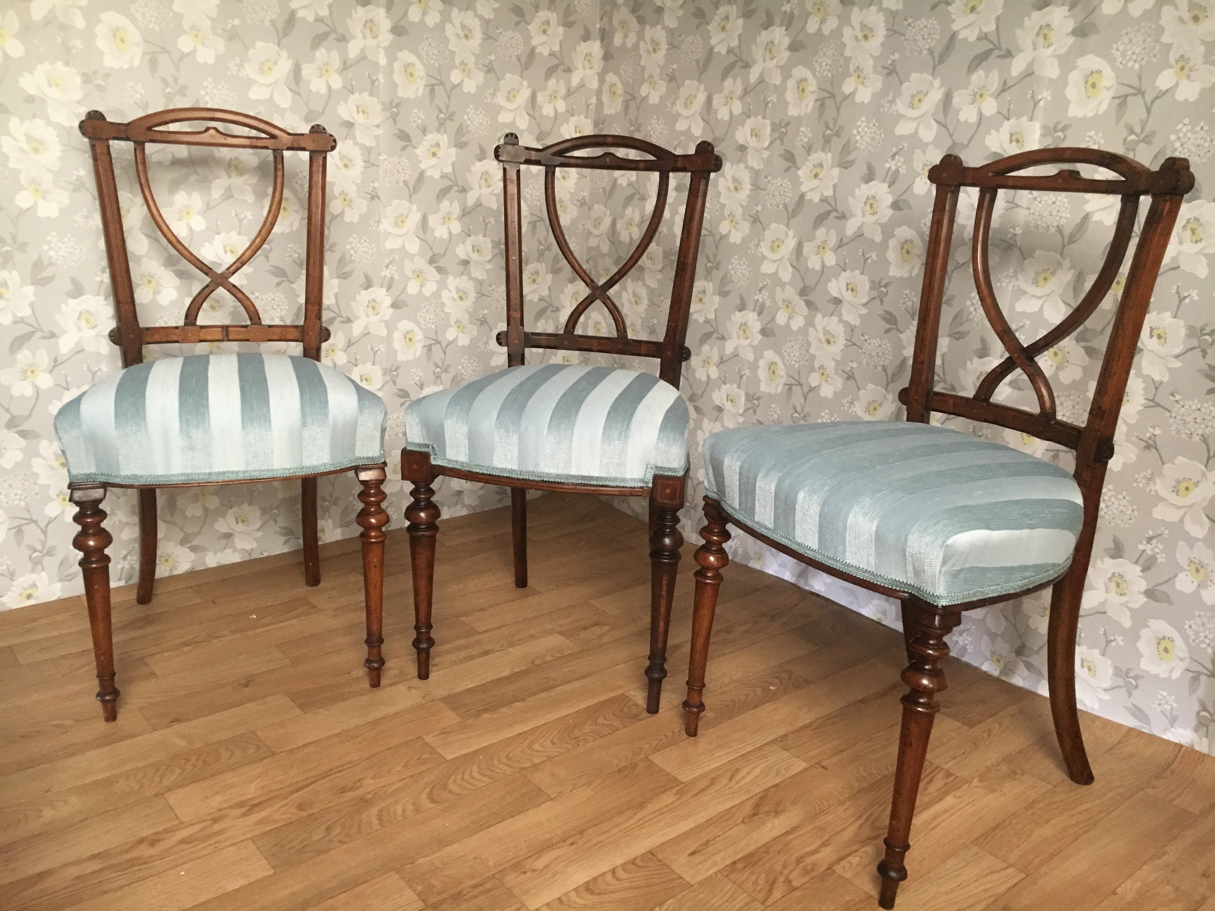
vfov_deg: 48.2
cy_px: 456
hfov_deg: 61.7
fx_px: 1018
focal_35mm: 29
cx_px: 608
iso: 200
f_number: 2.2
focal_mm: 4.15
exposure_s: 1/20
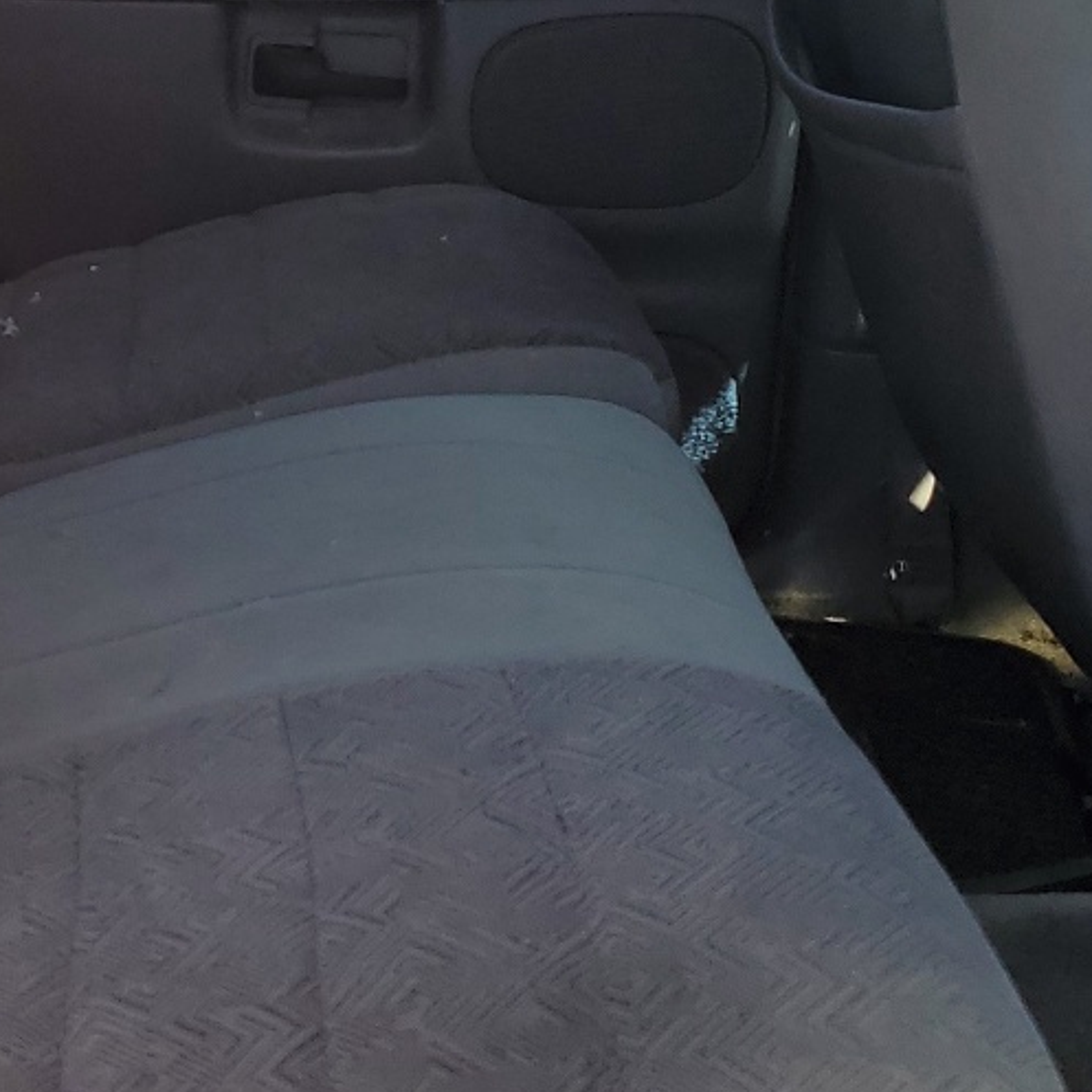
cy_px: 261
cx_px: 141
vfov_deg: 23.1
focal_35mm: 74
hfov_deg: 22.9
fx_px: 2641
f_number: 1.5
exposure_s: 1/385
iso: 50
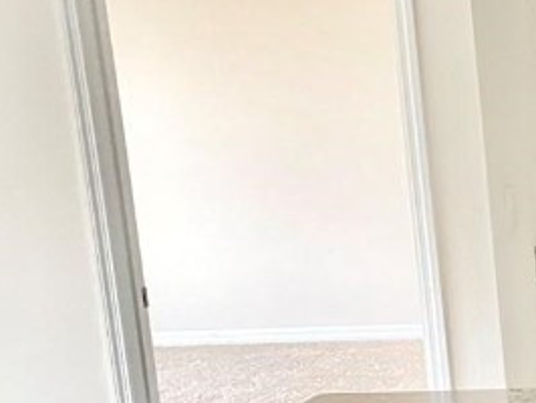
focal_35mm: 100
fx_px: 1550
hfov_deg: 16.2
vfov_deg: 14.7
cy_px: 308
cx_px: 989
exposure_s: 1/20
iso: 1000
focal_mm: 4.25
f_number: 1.8
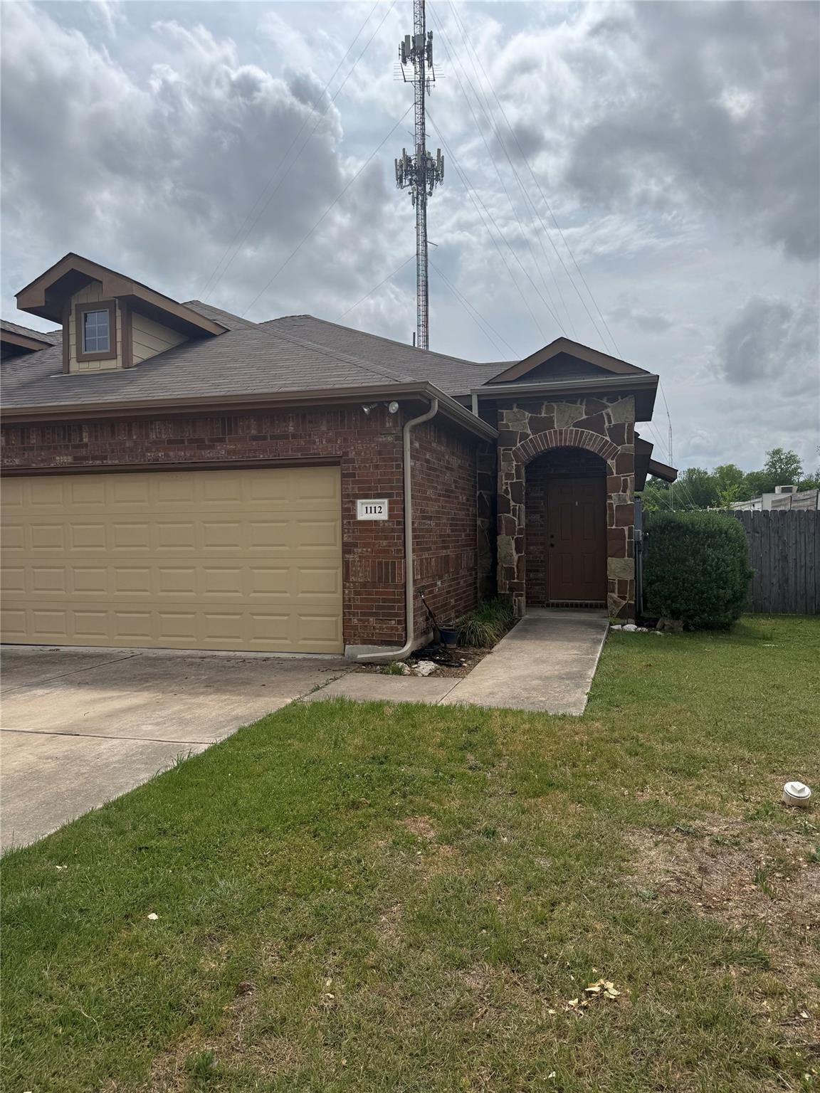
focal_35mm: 24
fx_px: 758
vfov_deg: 71.6
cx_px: 410
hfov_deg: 56.8
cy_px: 546
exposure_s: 1/10417
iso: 80
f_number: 1.78
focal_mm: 6.76
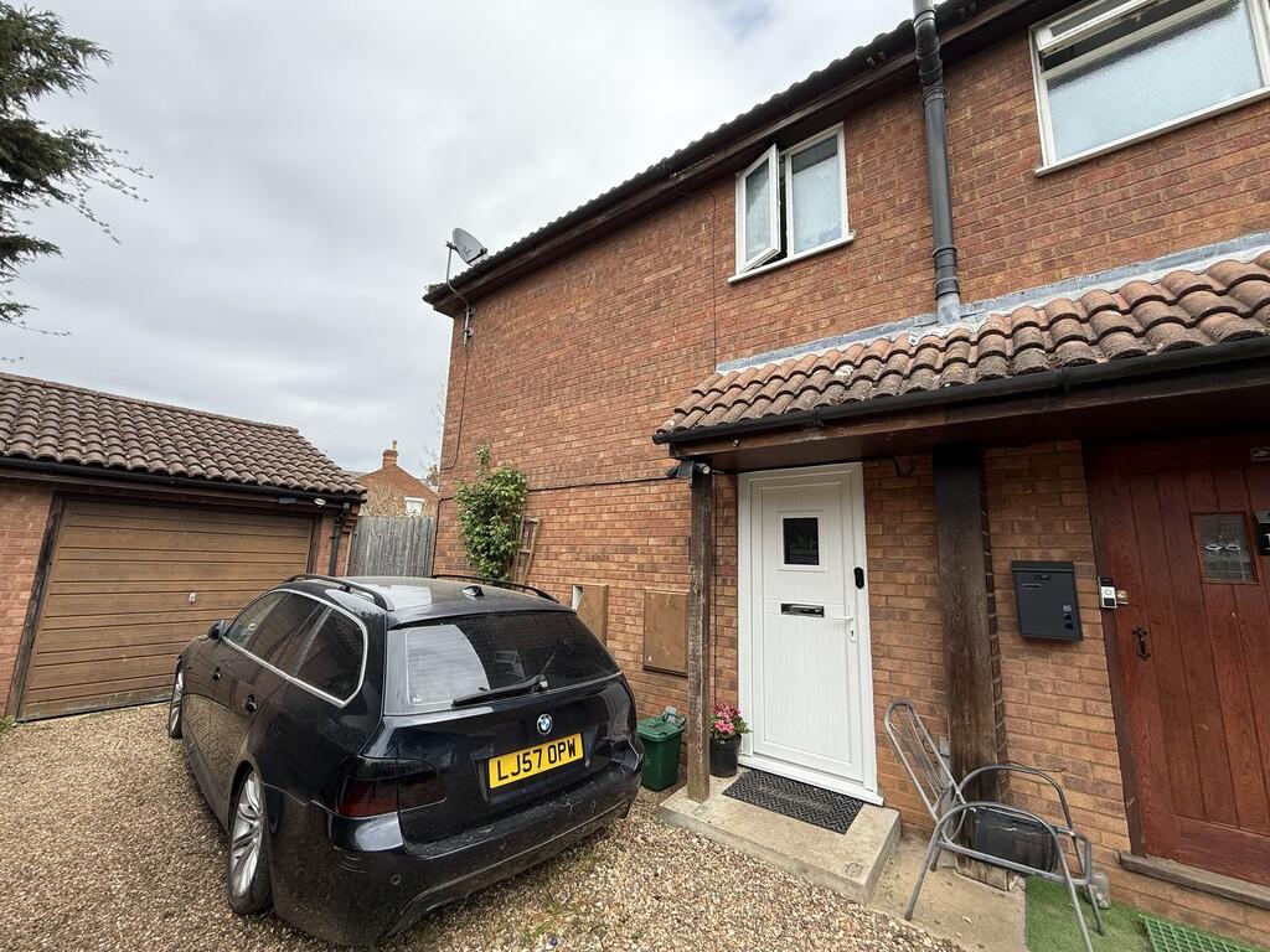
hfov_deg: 102.1
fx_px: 514
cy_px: 476
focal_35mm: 14
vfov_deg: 85.7
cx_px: 635
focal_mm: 2.22
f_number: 2.2
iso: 64
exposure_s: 1/672
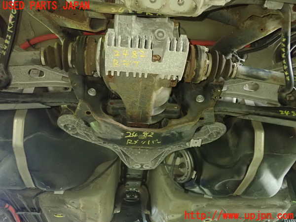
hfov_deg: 60.0
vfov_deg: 46.8
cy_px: 111
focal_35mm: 30
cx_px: 148
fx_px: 257
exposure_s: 1/25
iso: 1600
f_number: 2.3
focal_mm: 5.5
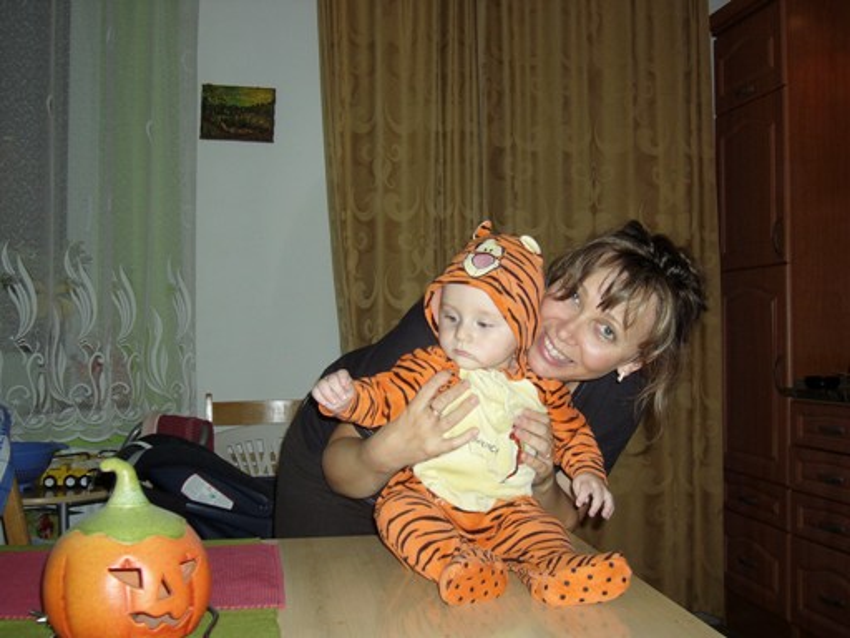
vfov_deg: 37.7
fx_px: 933
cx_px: 425
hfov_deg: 49.0
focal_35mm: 38
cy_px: 319
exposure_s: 1/60
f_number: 2.9
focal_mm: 6.3
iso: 100
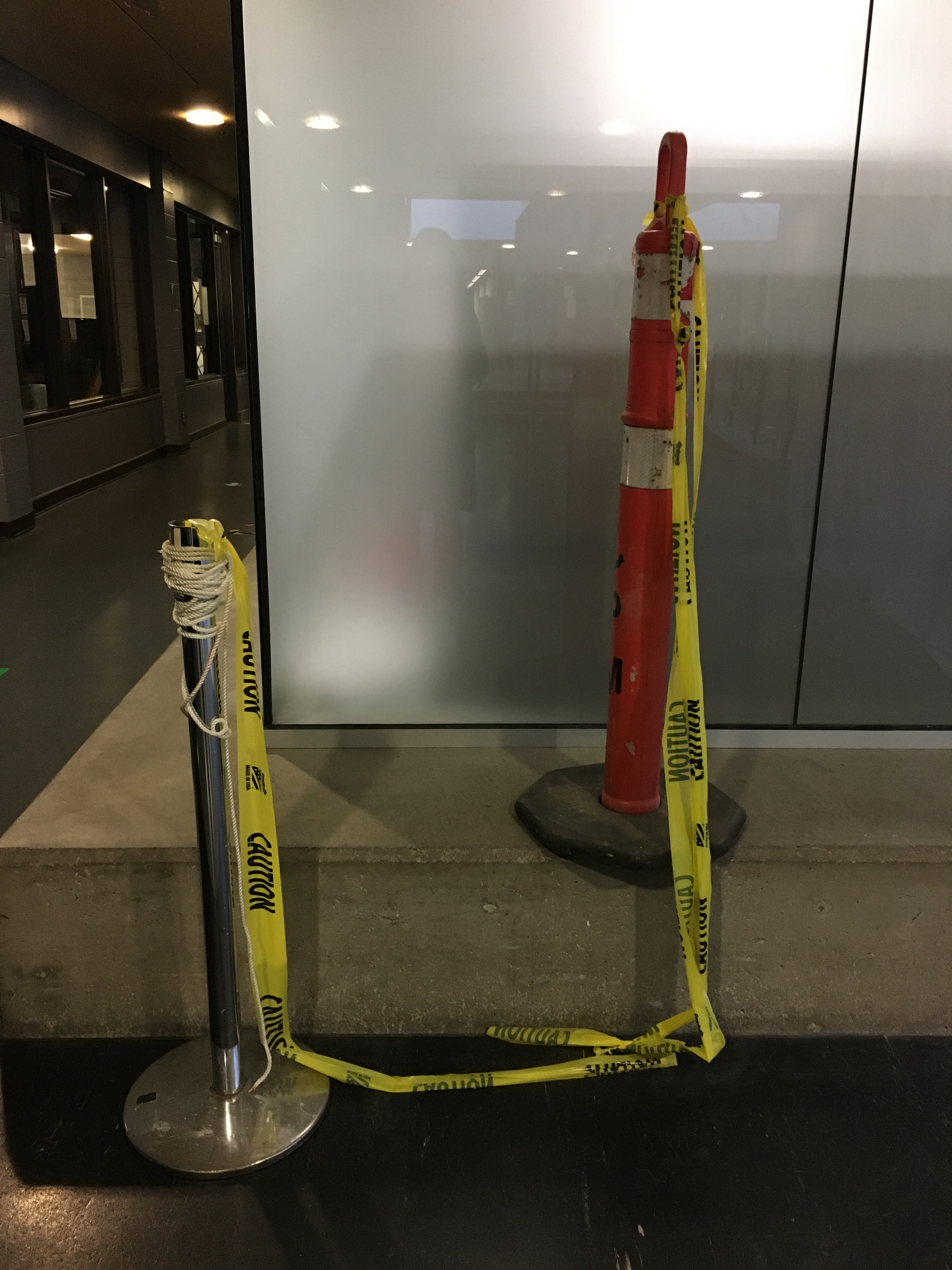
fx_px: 1063
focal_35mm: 29
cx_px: 476
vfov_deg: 61.7
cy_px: 635
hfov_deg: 48.2
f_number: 2.2
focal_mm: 4.15
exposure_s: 1/15
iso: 200
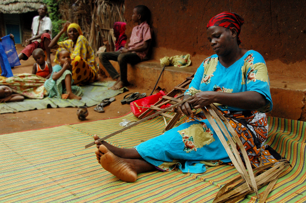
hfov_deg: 53.2
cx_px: 153
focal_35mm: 36
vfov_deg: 36.8
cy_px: 102
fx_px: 306
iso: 640
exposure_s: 1/200
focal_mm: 24
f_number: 9
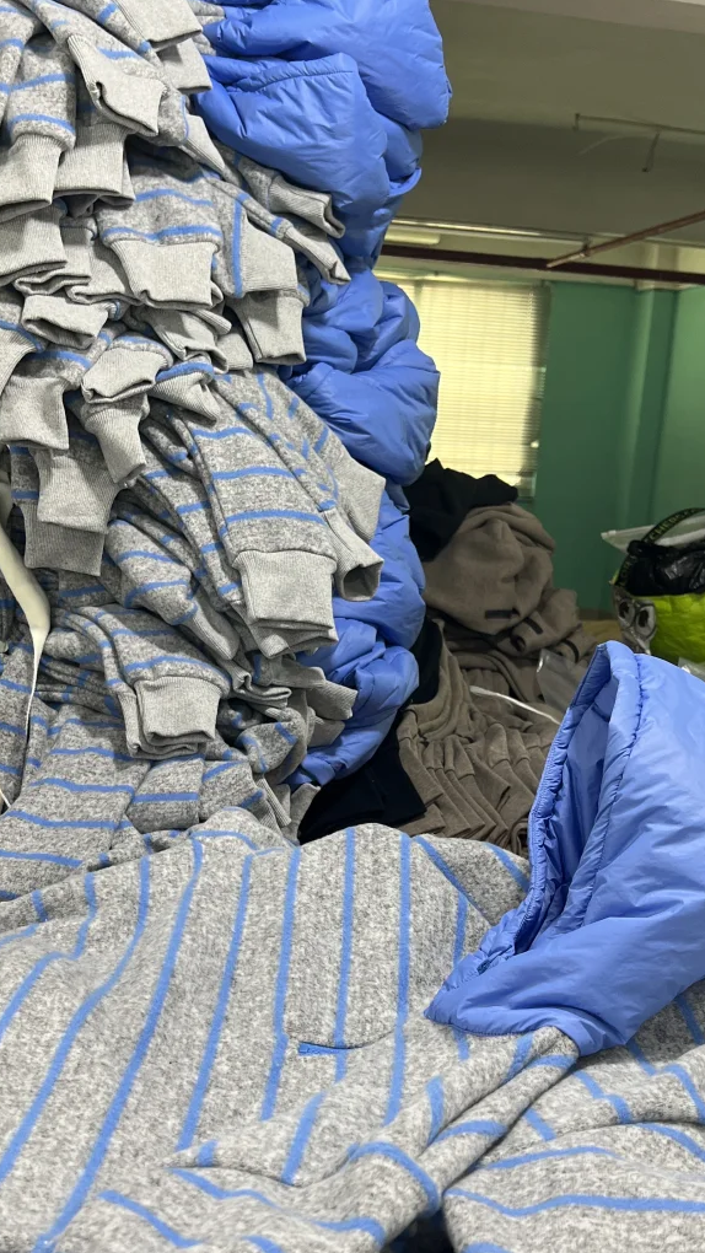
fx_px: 1329
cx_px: 335
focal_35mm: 40
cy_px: 754
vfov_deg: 50.1
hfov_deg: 29.7
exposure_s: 1/100
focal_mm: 5.7
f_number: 1.5
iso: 100
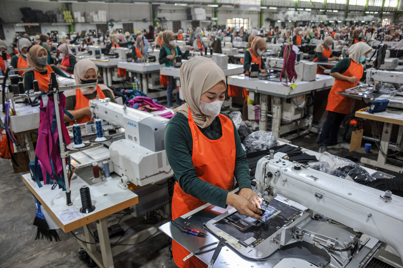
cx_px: 202
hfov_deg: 65.5
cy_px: 134
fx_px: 313
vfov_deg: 46.3
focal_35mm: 28
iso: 2000
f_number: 5.6
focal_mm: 28
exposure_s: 1/125
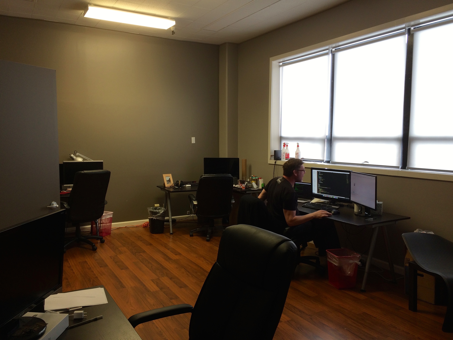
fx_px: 380
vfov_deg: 48.2
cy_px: 170
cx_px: 226
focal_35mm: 29
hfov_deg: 61.7
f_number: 2.2
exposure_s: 1/30
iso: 40
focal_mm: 4.15
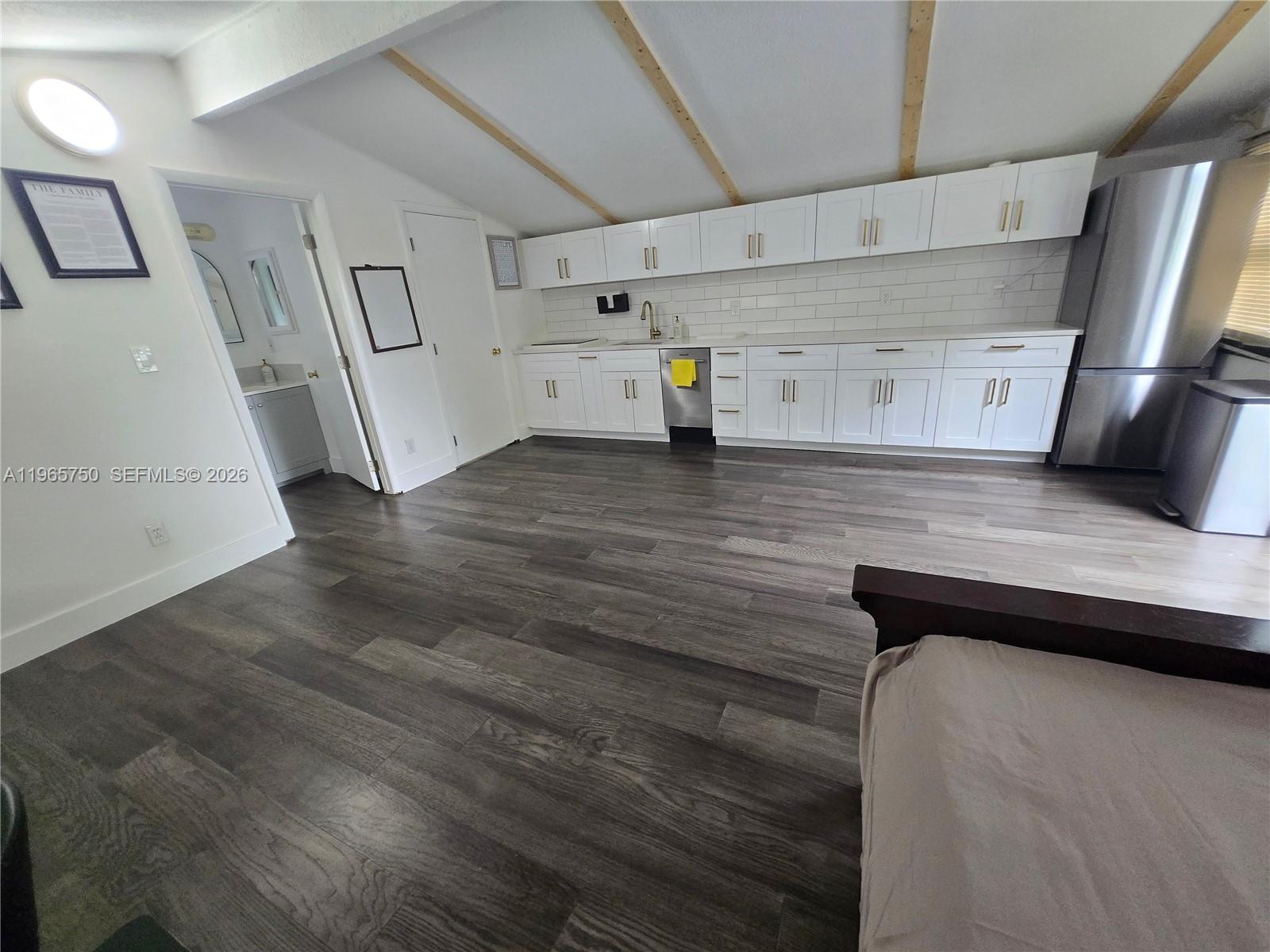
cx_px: 635
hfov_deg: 106.2
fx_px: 477
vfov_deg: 89.9
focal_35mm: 13
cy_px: 476
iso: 160
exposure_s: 1/60
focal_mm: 1.7
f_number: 2.2
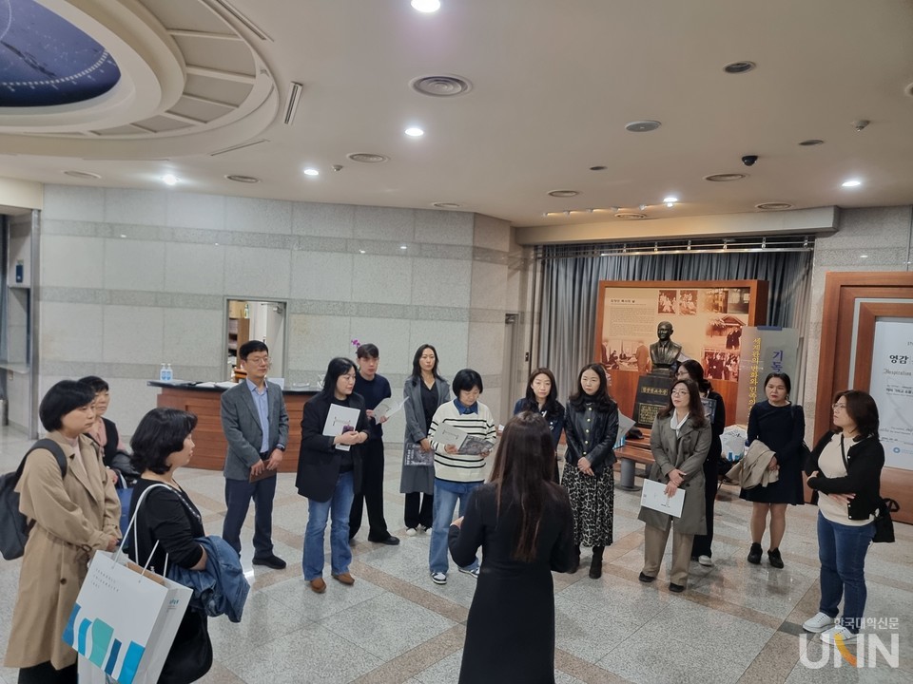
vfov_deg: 56.8
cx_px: 456
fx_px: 633
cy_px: 342
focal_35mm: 24
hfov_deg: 71.6
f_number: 1.8
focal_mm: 6.7
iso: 320
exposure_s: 1/40
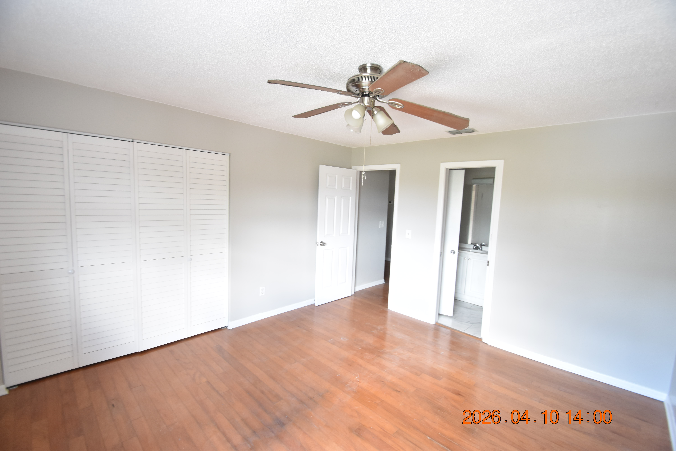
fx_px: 282
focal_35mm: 15
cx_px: 338
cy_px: 226
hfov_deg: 100.4
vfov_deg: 77.3
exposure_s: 1/30
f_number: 3.5
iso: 800
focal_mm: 10
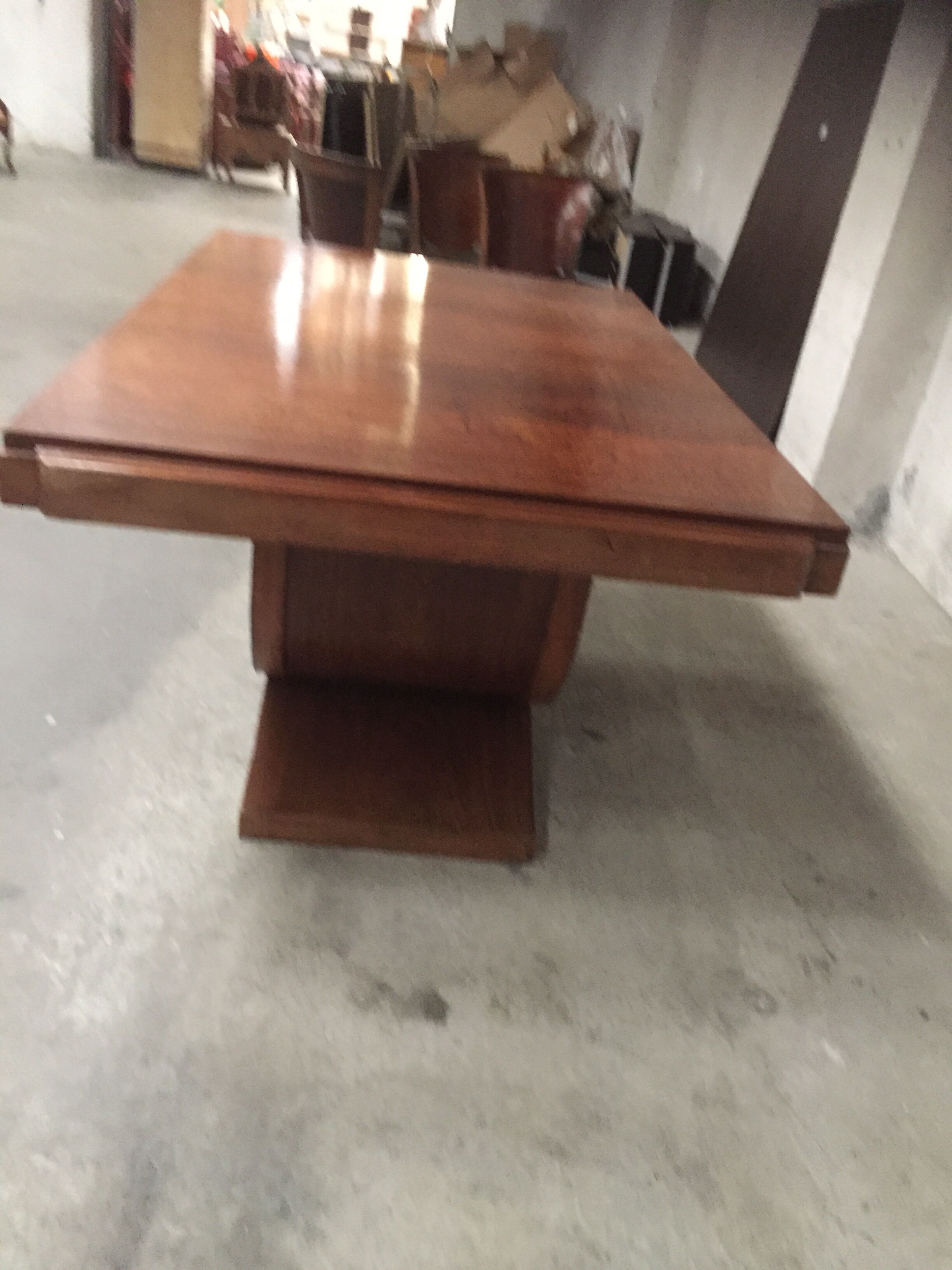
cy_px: 635
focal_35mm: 29
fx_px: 1063
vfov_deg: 61.7
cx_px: 476
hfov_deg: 48.2
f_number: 2.2
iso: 400
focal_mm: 4.15
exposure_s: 1/17
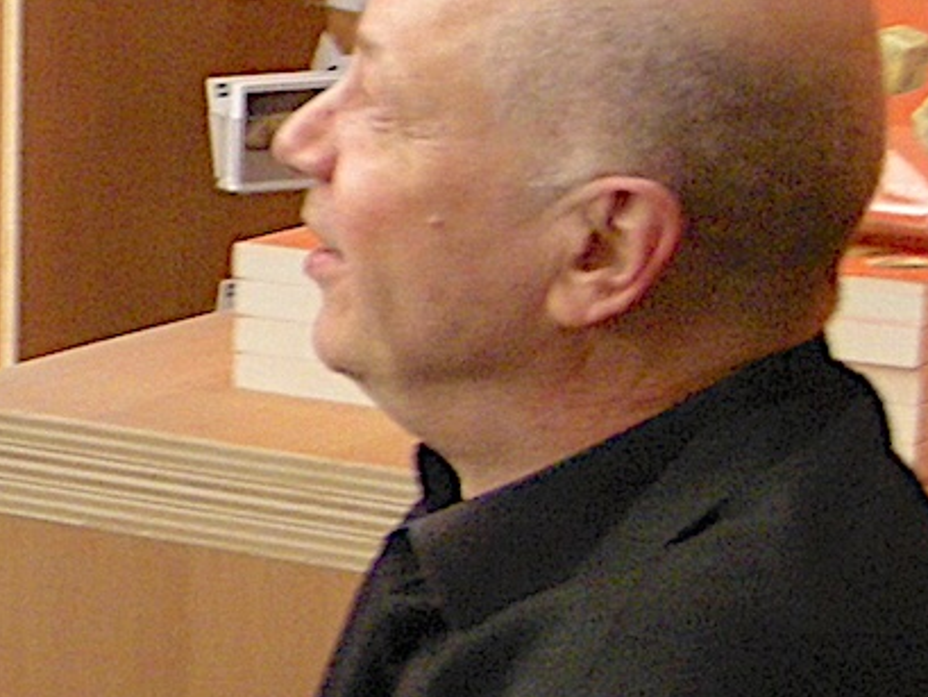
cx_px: -781
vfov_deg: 7.2
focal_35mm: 207
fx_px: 5551
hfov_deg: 9.1
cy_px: 54
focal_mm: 10.1
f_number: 3.1
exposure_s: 1/16.1
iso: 400
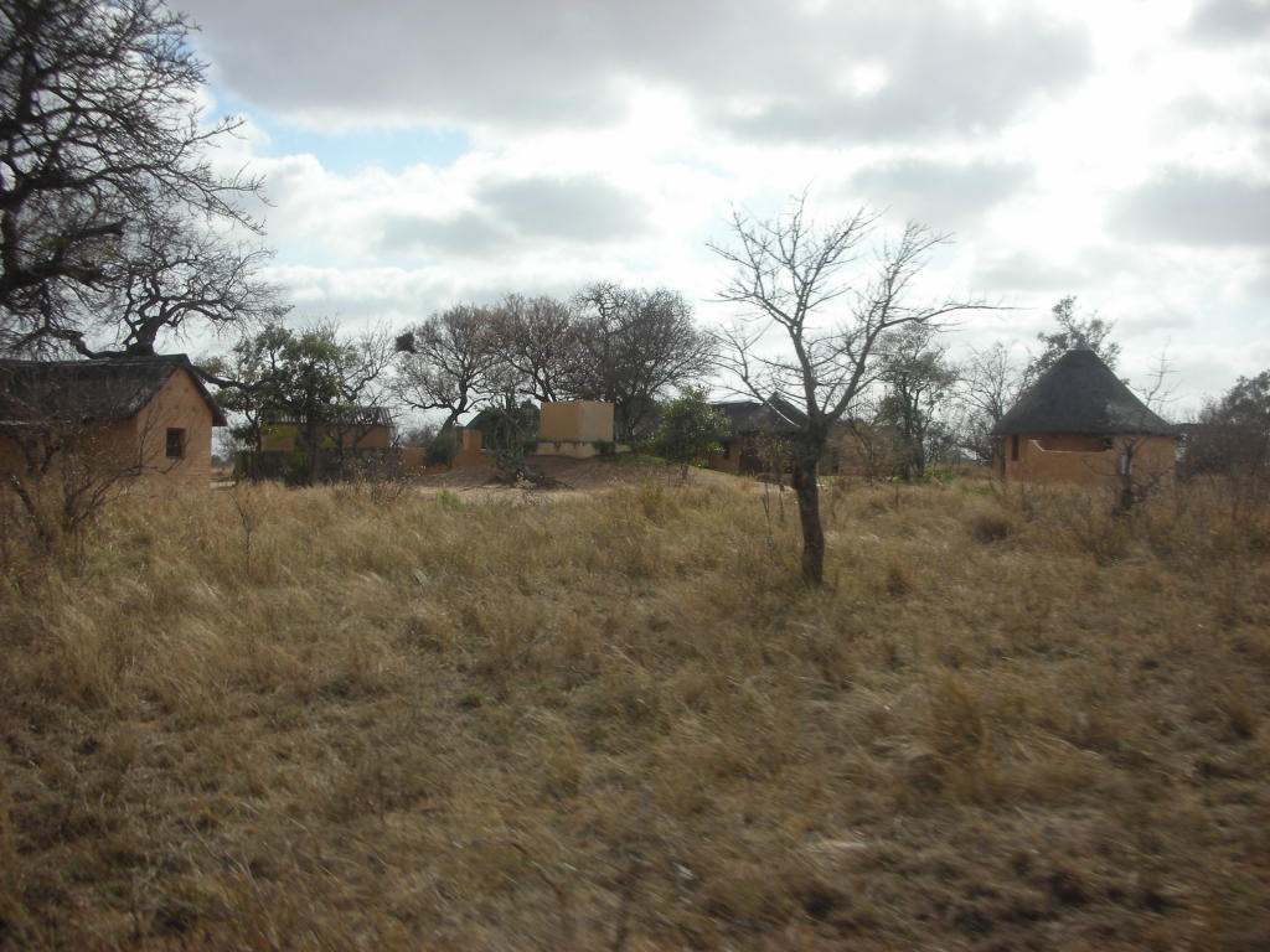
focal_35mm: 35
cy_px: 476
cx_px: 635
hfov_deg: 52.6
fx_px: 1284
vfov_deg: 40.7
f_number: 8.5
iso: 50
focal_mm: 5.8
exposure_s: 1/135
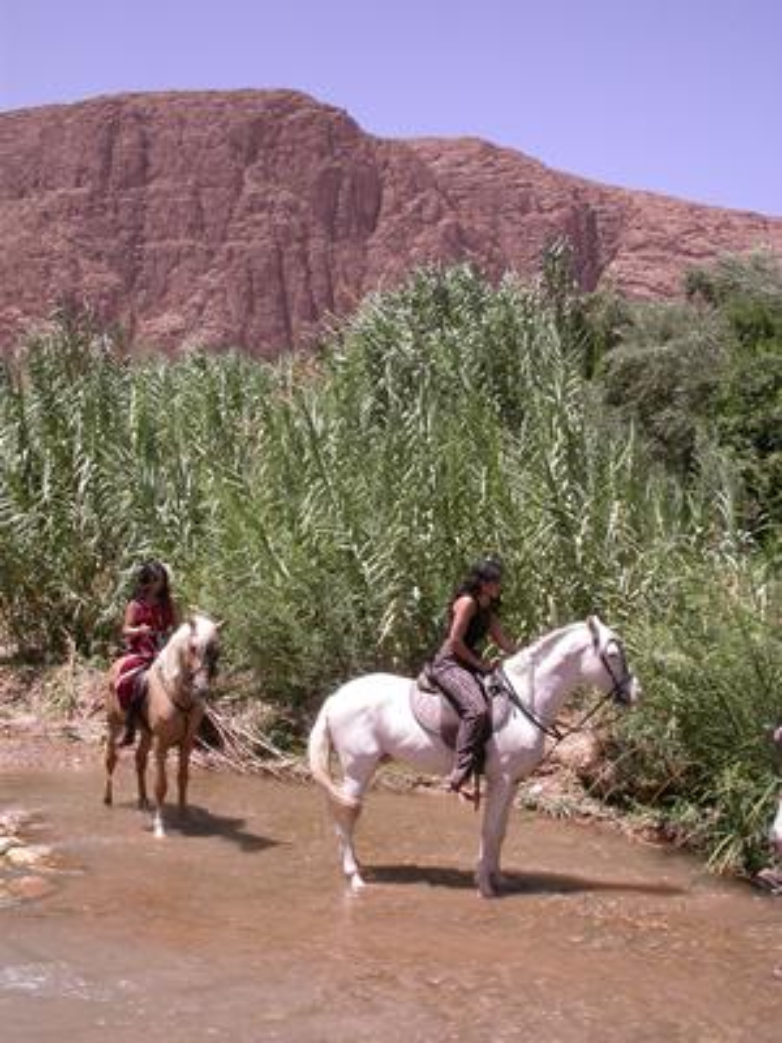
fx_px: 1145
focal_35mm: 38
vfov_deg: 49.0
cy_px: 522
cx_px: 391
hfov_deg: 37.7
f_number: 7.5
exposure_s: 1/250
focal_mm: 7.85
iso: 100
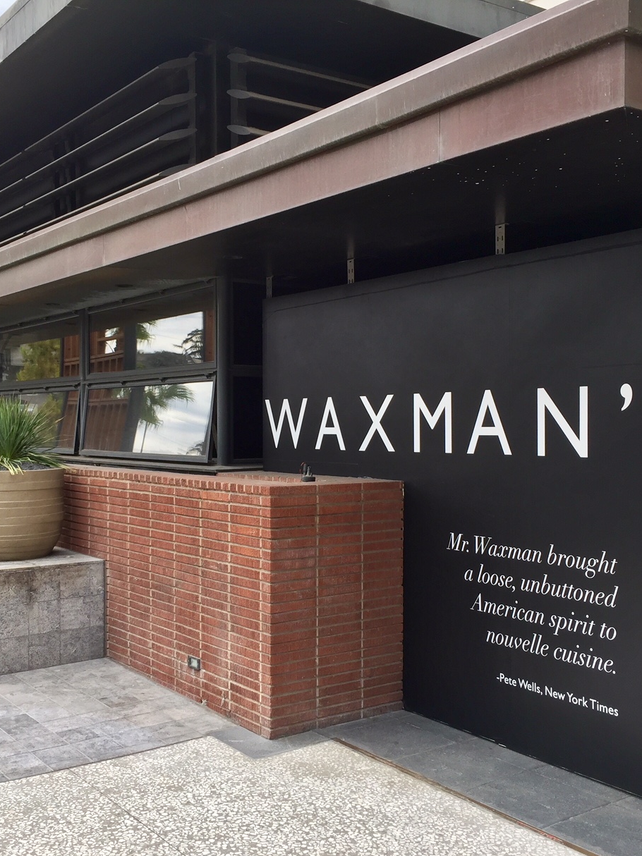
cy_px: 431
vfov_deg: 47.9
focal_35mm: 39
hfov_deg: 36.8
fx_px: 965
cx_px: 294
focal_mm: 4.15
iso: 32
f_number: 2.2
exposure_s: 1/206
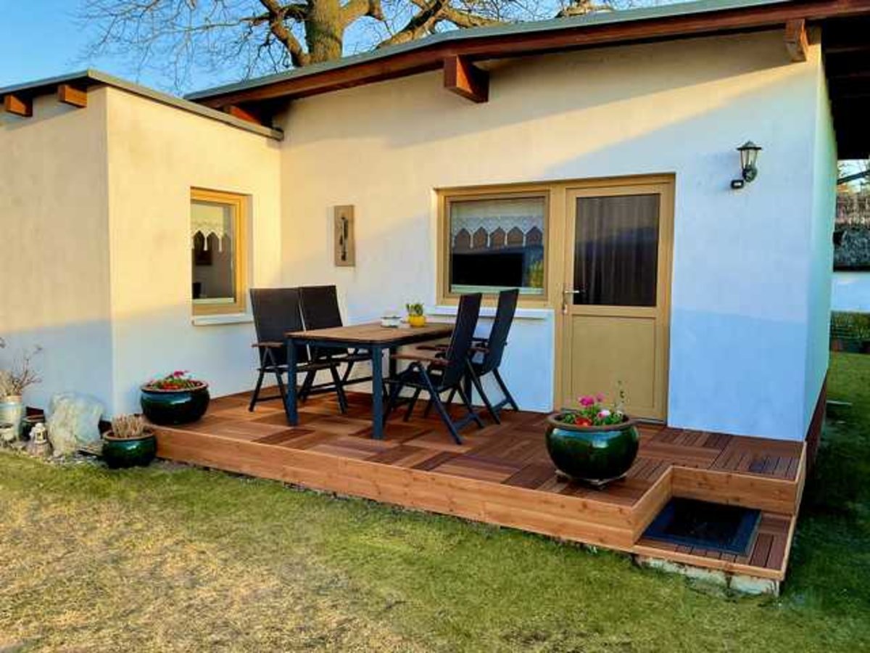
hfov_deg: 61.7
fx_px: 729
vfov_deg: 48.2
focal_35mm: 29
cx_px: 435
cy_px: 326
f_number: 1.8
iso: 16
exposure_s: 1/229
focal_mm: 3
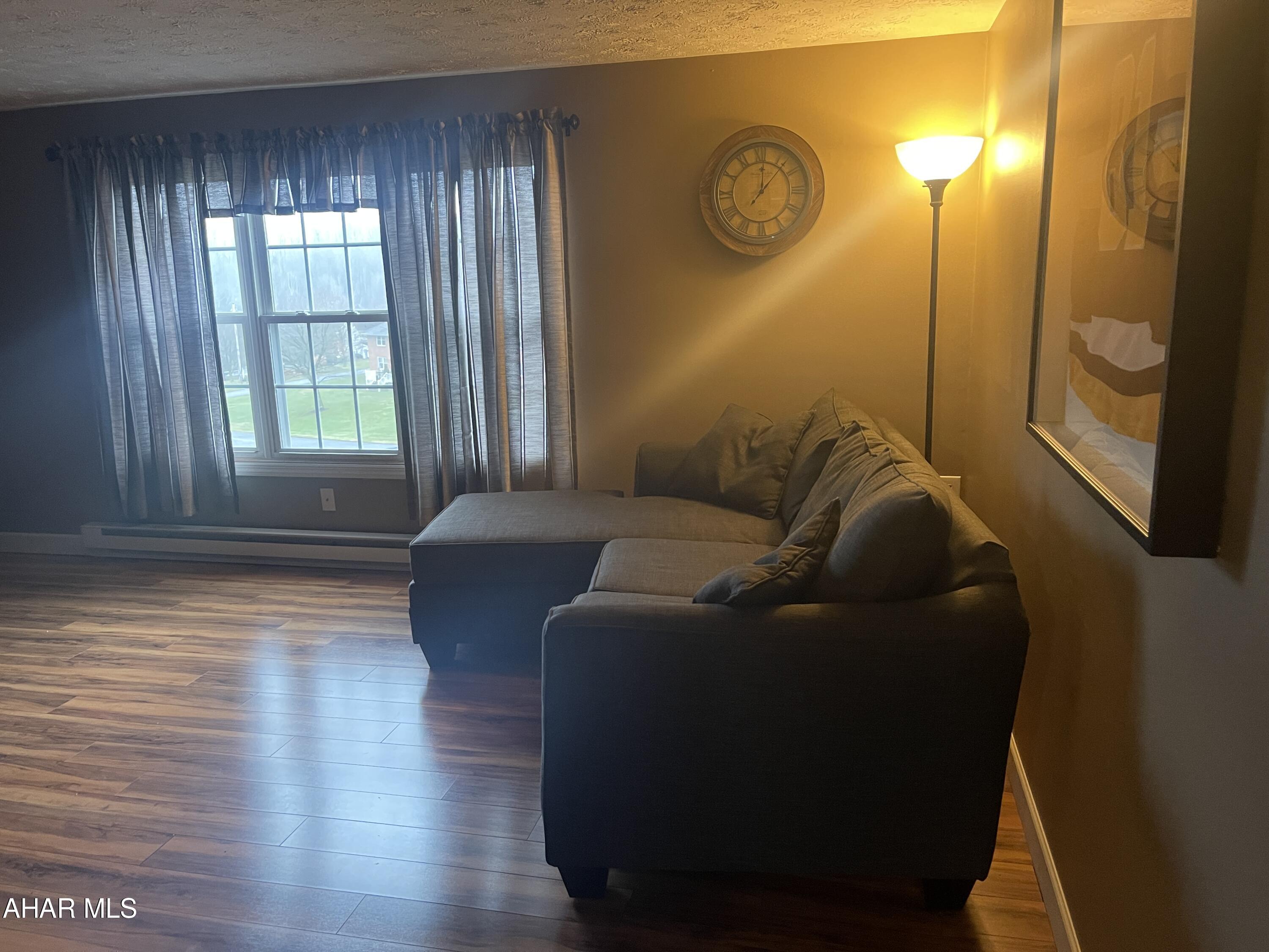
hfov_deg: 67.3
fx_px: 953
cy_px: 476
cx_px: 634
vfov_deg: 53.1
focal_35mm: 26
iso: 400
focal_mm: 5.1
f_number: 1.6
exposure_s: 1/40
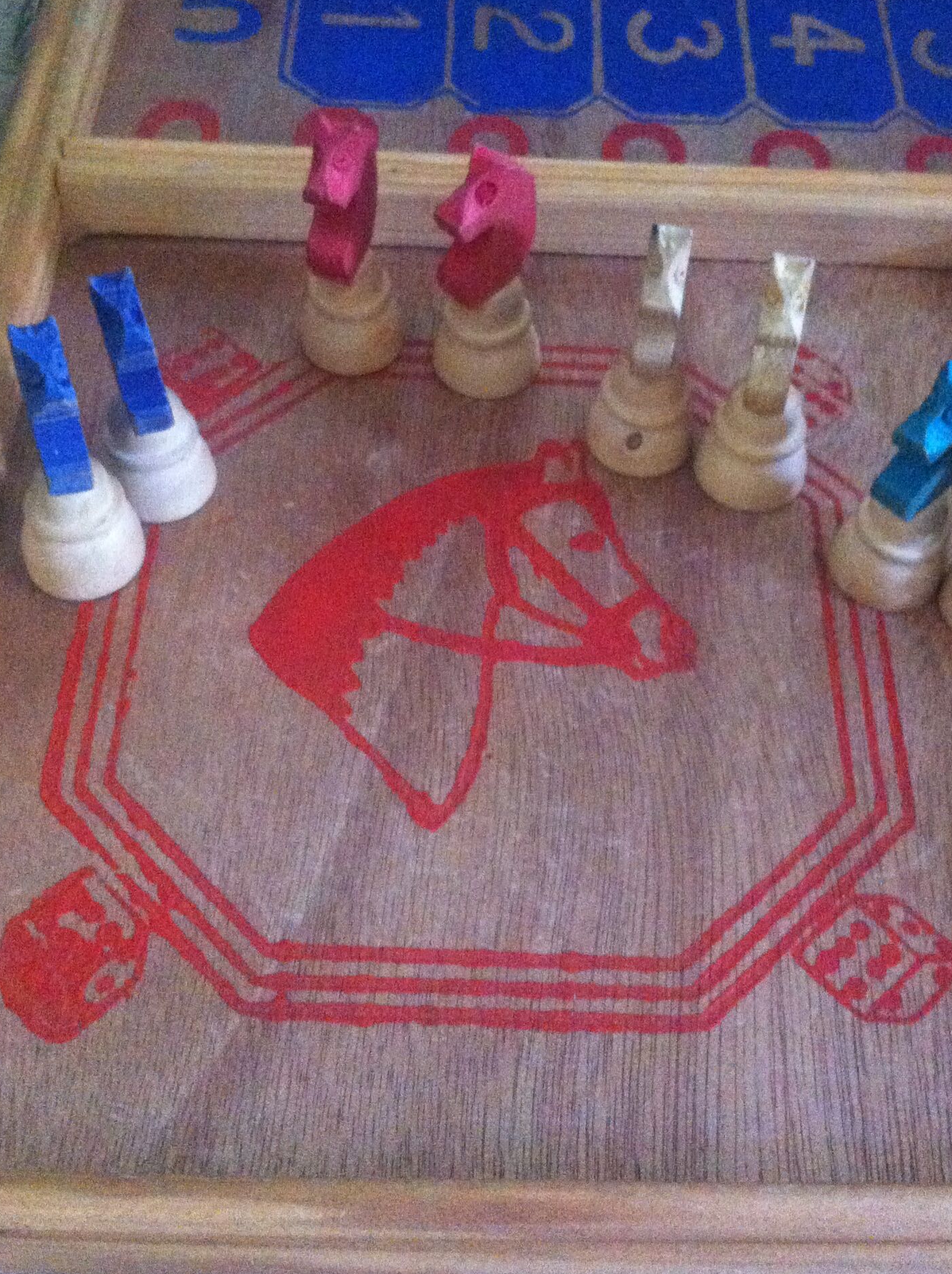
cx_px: 514
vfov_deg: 39.6
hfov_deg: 30.2
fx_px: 1765
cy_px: 557
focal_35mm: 48
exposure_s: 1/15
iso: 1000
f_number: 2.8
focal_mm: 3.85
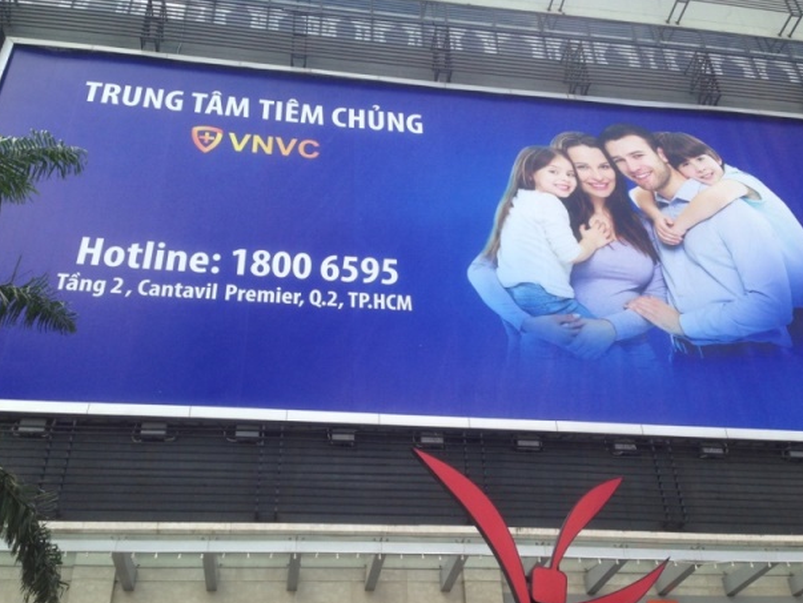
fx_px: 812
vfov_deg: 40.7
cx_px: 407
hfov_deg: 52.6
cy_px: 314
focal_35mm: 35
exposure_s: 1/488
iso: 50
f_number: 2.4
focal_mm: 4.13
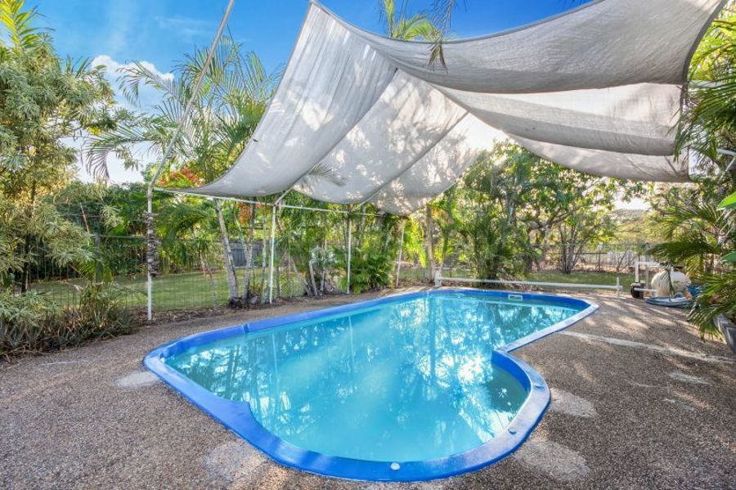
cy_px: 245
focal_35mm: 15
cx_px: 368
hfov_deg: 100.4
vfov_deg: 77.3
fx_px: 306
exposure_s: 1/60
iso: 200
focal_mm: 10
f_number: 8
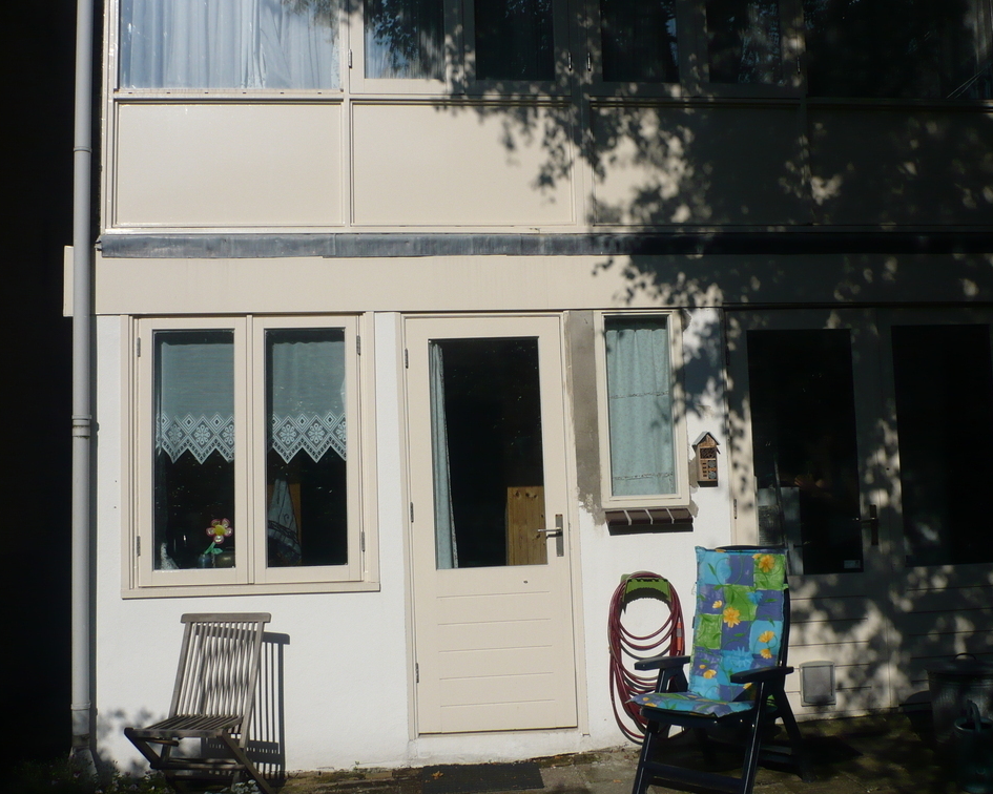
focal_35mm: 37
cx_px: 533
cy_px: 394
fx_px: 1087
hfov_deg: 49.0
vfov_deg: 40.1
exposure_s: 1/640
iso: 100
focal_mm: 5.8
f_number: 8
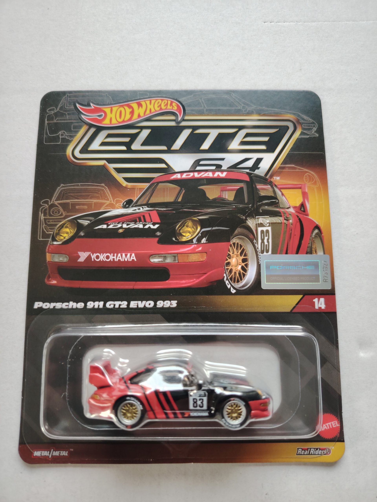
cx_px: 188
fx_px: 349
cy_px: 251
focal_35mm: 24
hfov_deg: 56.8
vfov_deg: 71.6
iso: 634
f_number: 1.75
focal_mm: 5.25
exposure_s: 1/33.3
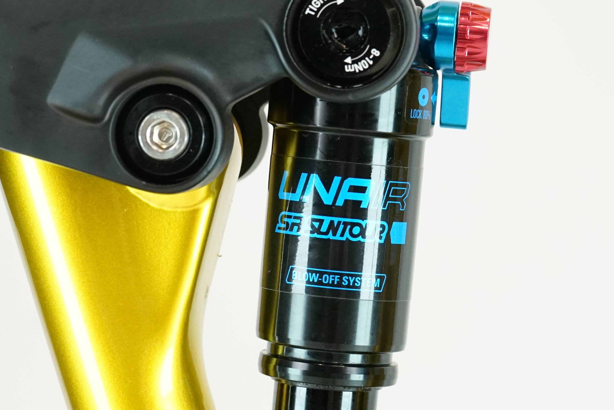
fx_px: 2251
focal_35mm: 132
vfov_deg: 10.4
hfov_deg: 15.5
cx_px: 322
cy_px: 299
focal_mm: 62
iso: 2500
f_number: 6.3
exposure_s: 1/200
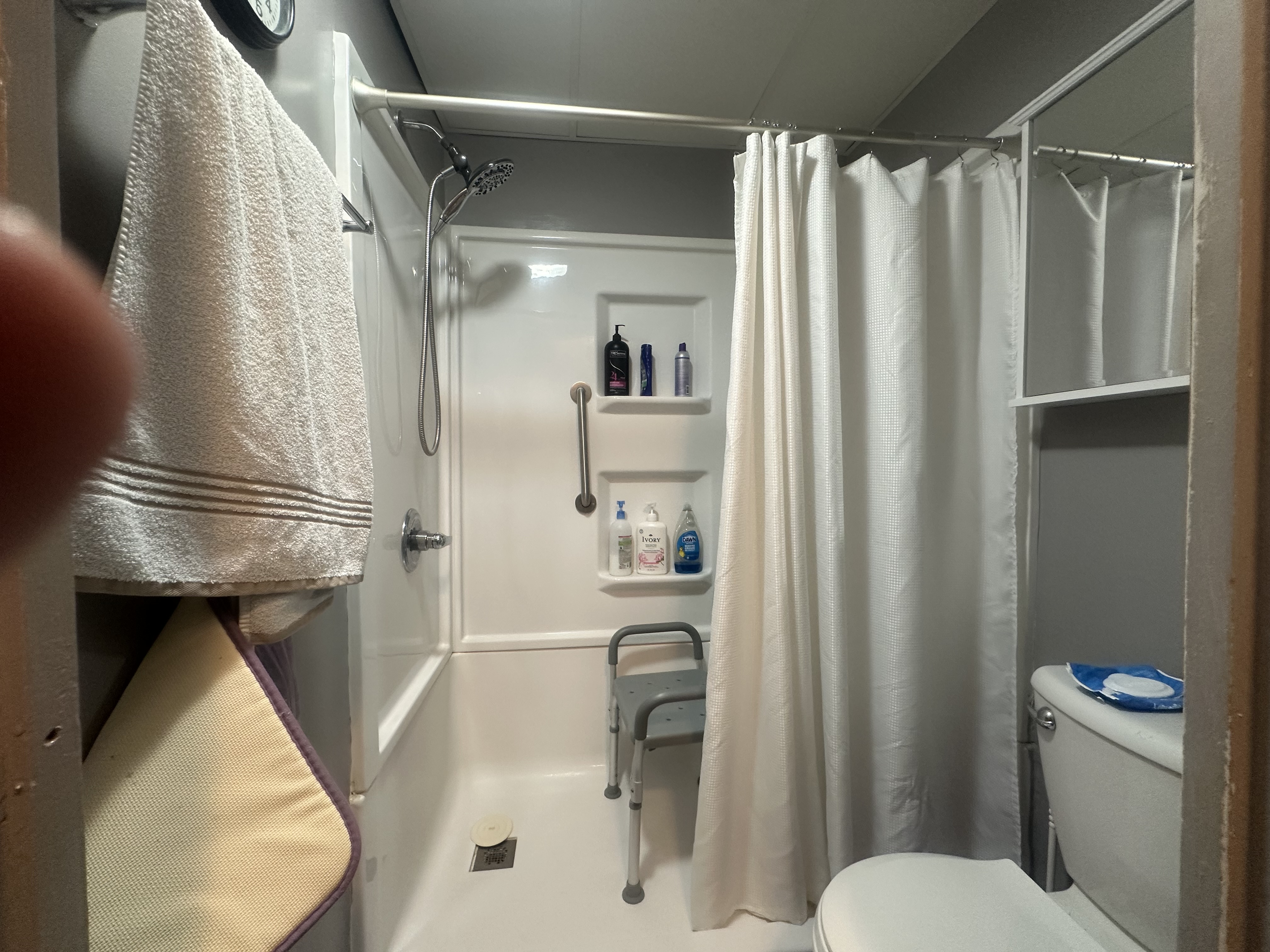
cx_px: 635
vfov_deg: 85.7
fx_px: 514
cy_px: 476
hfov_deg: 102.1
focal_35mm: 14
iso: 200
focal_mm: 2.22
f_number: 2.2
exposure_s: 1/60
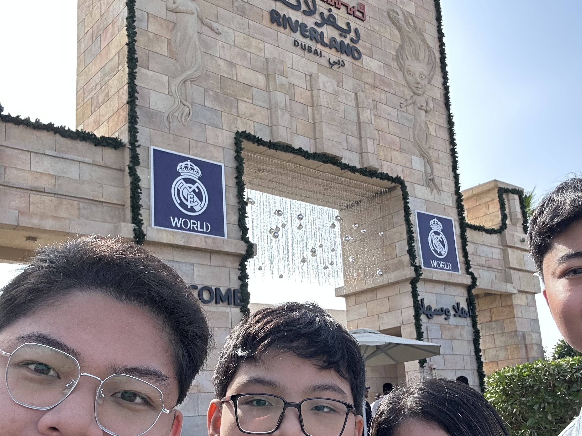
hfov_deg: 48.9
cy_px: 261
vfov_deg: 37.6
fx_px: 639
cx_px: 329
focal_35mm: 38
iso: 25
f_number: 1.9
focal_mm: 2.69
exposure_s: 1/314
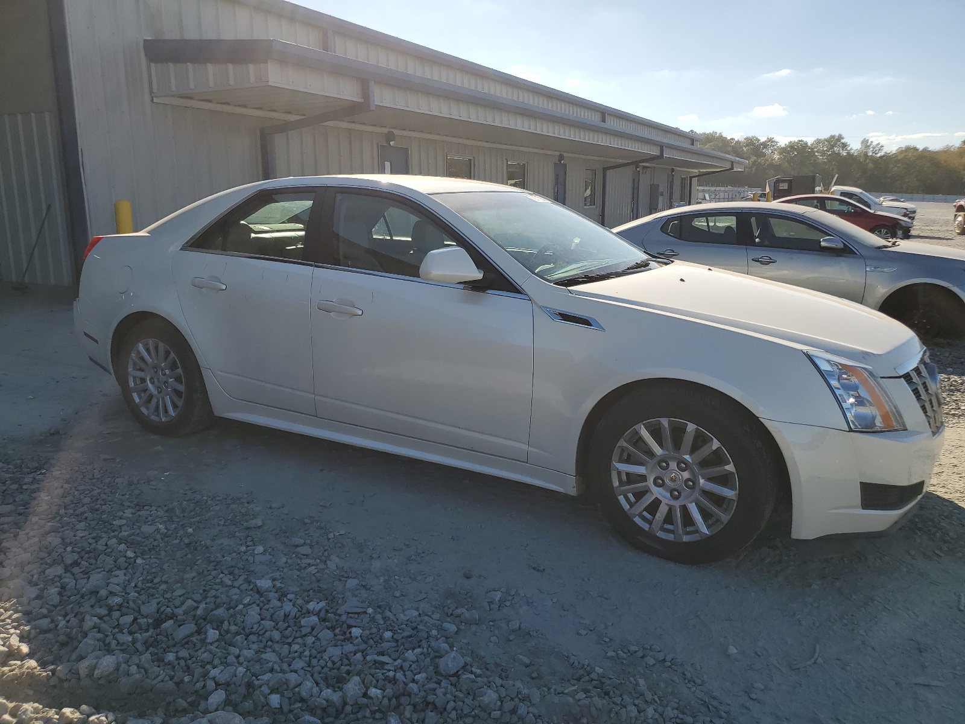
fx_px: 725
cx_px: 482
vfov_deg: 53.1
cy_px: 362
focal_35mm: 26
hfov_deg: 67.3
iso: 50
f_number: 1.5
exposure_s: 1/3333
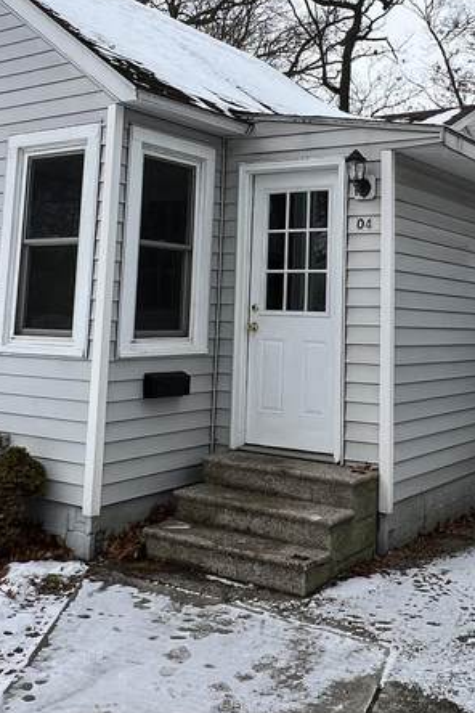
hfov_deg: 34.0
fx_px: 772
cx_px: 298
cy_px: 188
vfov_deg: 47.9
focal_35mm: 39
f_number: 1.8
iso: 32
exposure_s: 1/874
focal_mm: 1.57
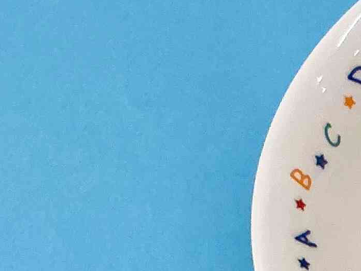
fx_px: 1752
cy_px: 575
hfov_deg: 10.4
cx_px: 821
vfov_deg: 8.3
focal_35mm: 168
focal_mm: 3
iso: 32
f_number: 1.8
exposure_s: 1/120
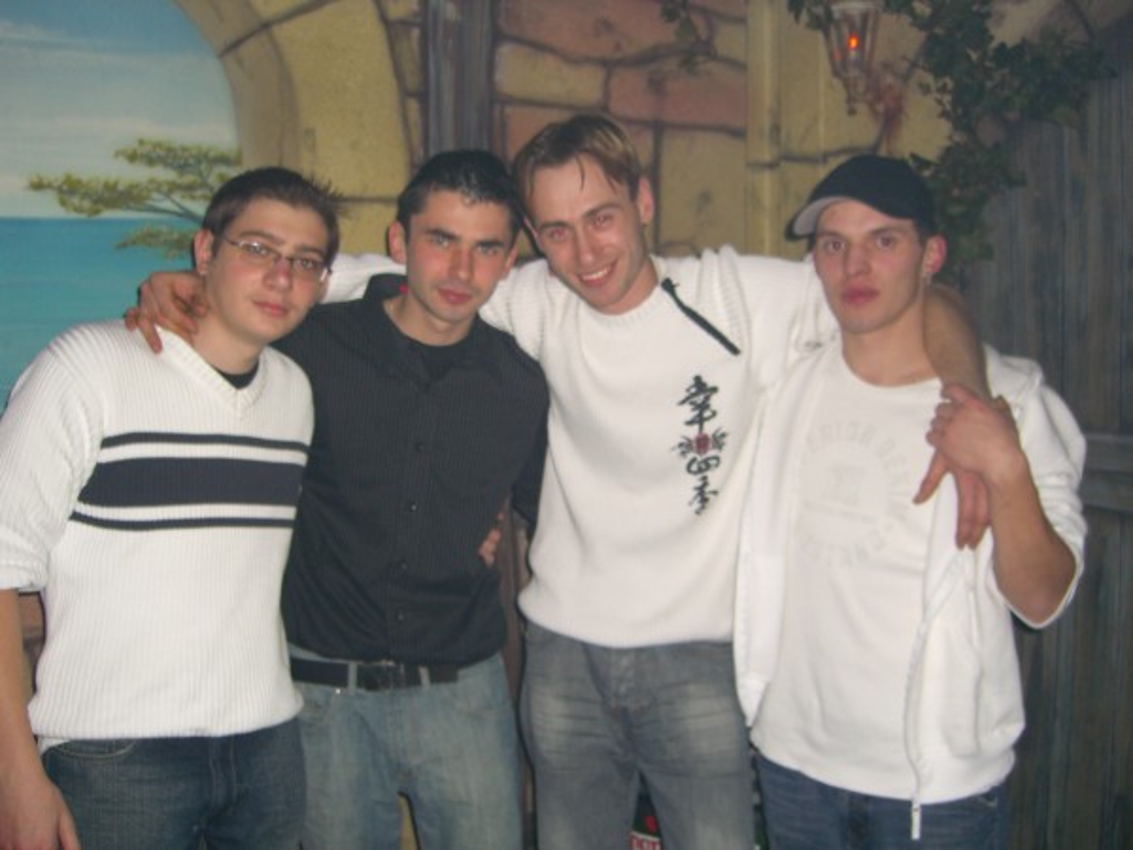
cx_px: 566
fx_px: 1244
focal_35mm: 38
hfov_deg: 49.0
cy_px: 425
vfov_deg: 37.7
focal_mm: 7.9
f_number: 2.8
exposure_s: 1/60
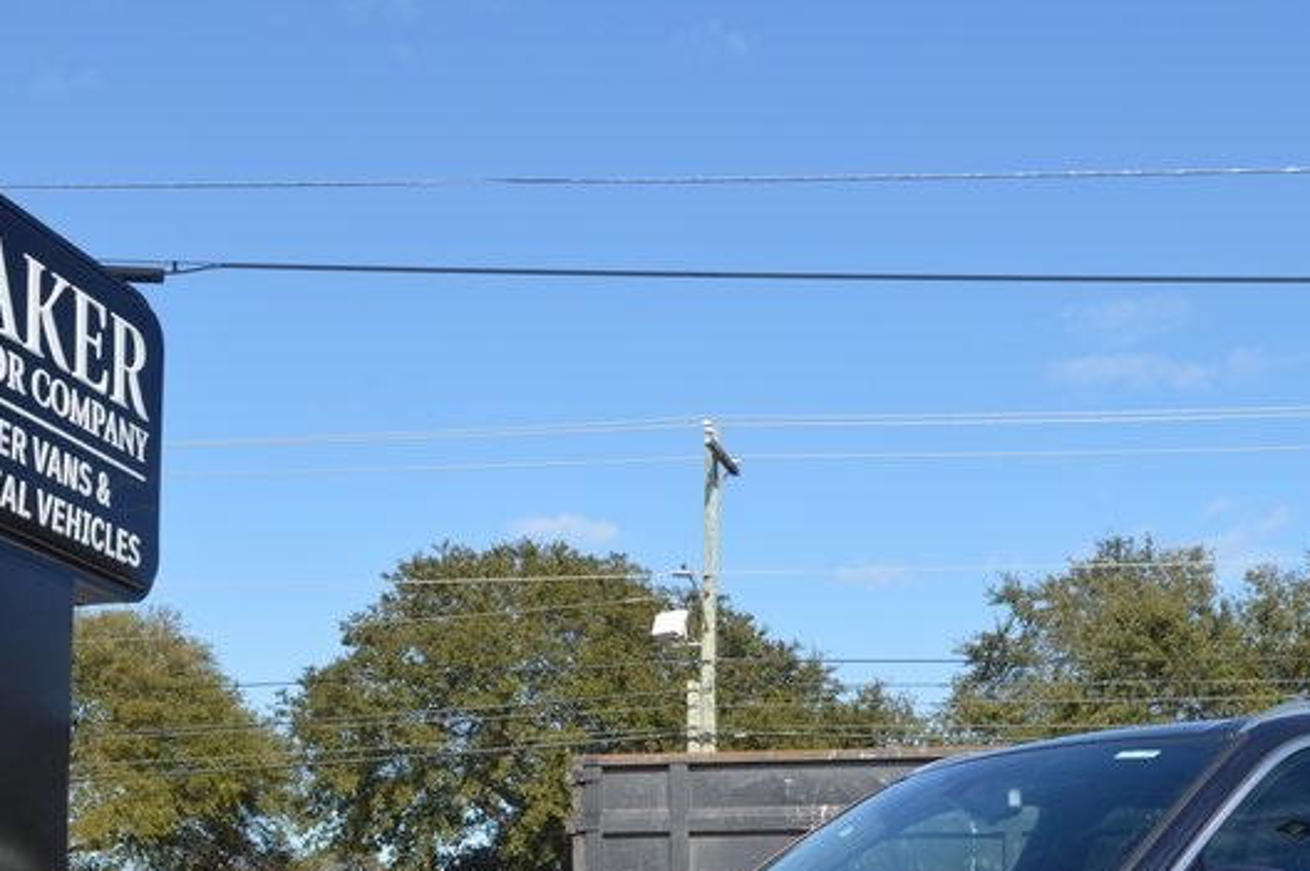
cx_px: 824
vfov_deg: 20.6
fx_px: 2327
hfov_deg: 31.3
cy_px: 840
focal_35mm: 64
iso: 100
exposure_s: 1/250
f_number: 8
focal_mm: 22
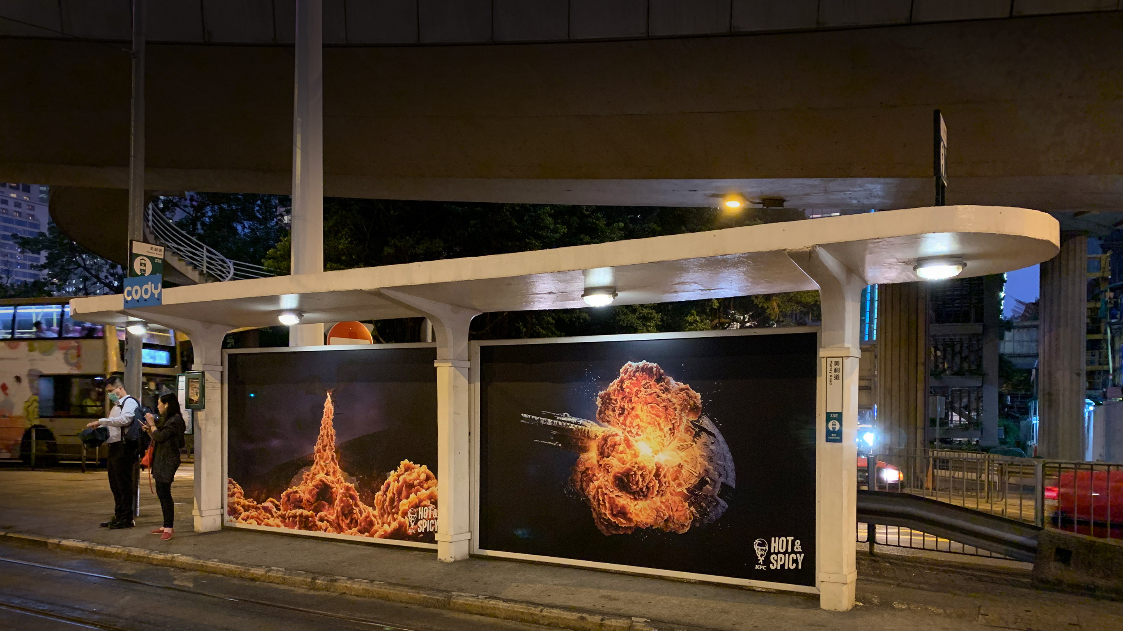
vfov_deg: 39.6
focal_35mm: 29
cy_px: 428
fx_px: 863
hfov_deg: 66.1
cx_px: 566
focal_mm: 4.25
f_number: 1.8
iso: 320
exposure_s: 1/33
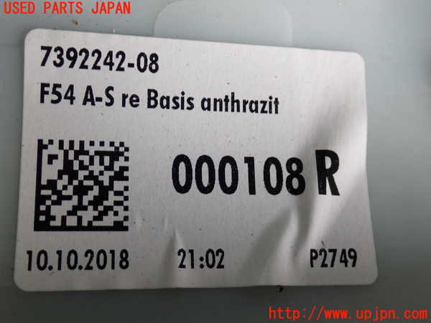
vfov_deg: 30.9
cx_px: 216
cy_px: 162
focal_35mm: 47
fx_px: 585
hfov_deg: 40.4
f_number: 3.1
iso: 200
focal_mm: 8.4
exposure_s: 1/80
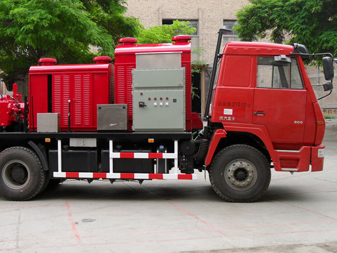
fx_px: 497
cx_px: 87
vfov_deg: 28.6
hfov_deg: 36.6
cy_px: 121
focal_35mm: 51
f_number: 3.6
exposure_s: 1/90
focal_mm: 6
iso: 80
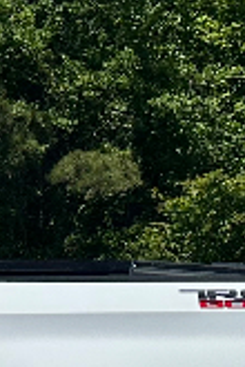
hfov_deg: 7.6
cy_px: 427
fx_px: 1582
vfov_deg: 12.9
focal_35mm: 155
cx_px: -528
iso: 80
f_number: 1.78
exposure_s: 1/8197
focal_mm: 6.86
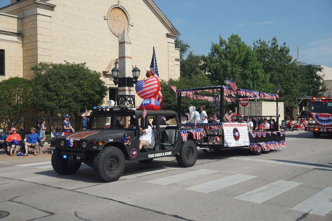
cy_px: 110
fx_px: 360
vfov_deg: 34.2
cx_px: 166
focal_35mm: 39
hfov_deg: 49.6
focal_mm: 26
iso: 100
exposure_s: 1/400
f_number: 9
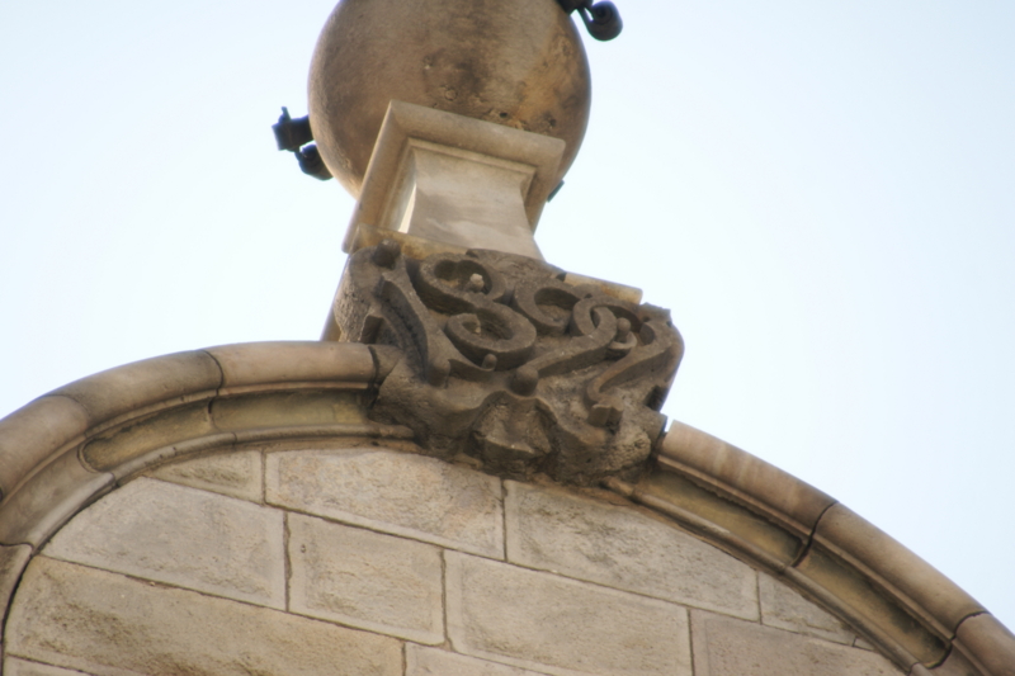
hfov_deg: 4.6
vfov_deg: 3.1
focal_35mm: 450
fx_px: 12684
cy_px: 338
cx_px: 508
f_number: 6.3
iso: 100
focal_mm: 300
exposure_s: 1/160
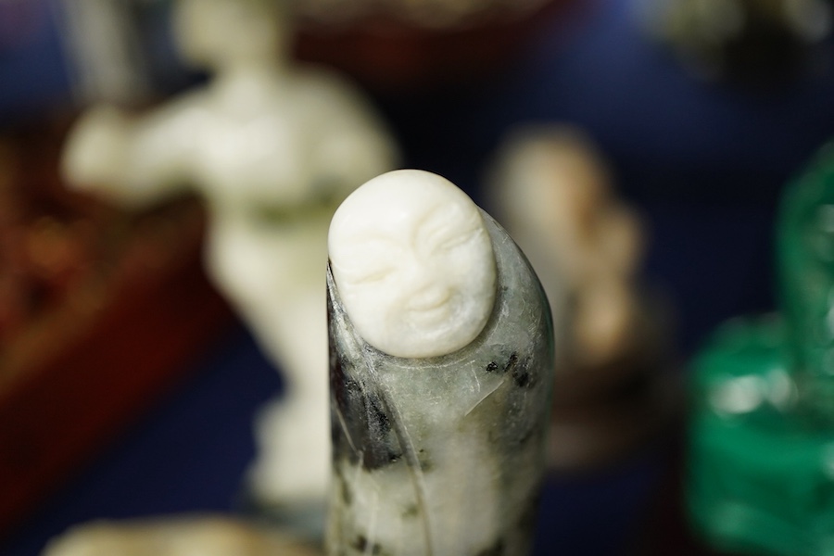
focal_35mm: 45
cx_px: 417
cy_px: 278
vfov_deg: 29.9
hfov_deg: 43.6
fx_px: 1042
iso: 1250
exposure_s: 1/125
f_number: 3.5
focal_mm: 30
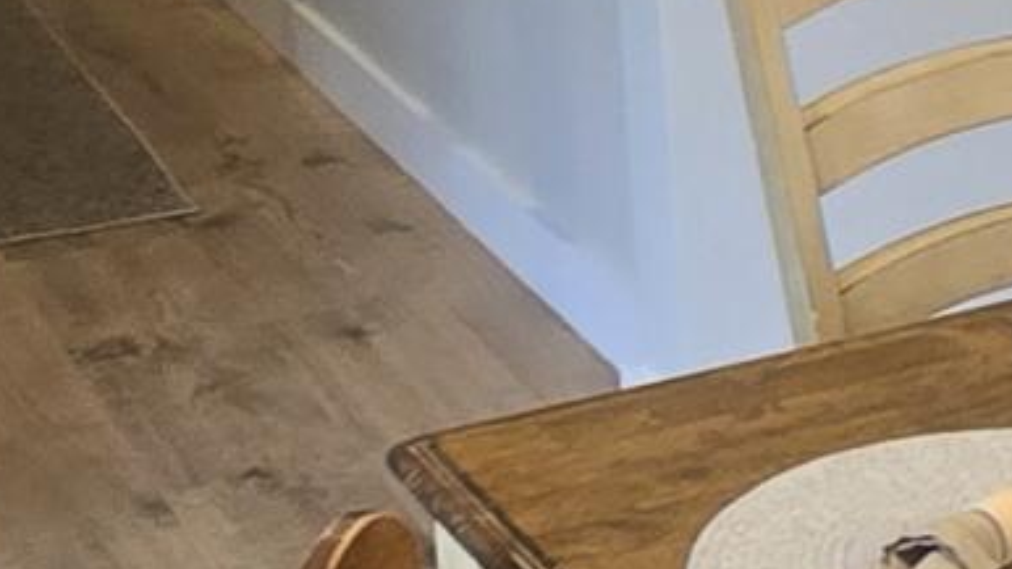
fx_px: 2951
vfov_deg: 11.0
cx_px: 1169
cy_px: 189
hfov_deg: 18.6
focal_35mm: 110
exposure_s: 1/60
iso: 100
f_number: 2.2
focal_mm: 2.2
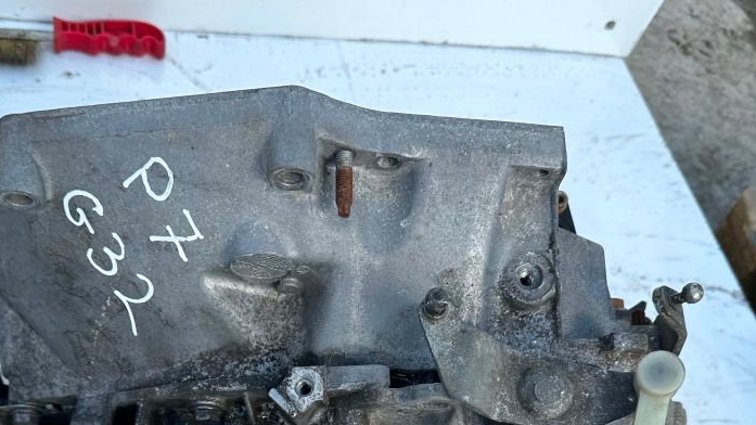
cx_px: 328
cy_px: 471
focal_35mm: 45
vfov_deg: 24.7
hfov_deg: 45.4
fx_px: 902
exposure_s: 1/1495
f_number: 1.78
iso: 80
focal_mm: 6.86
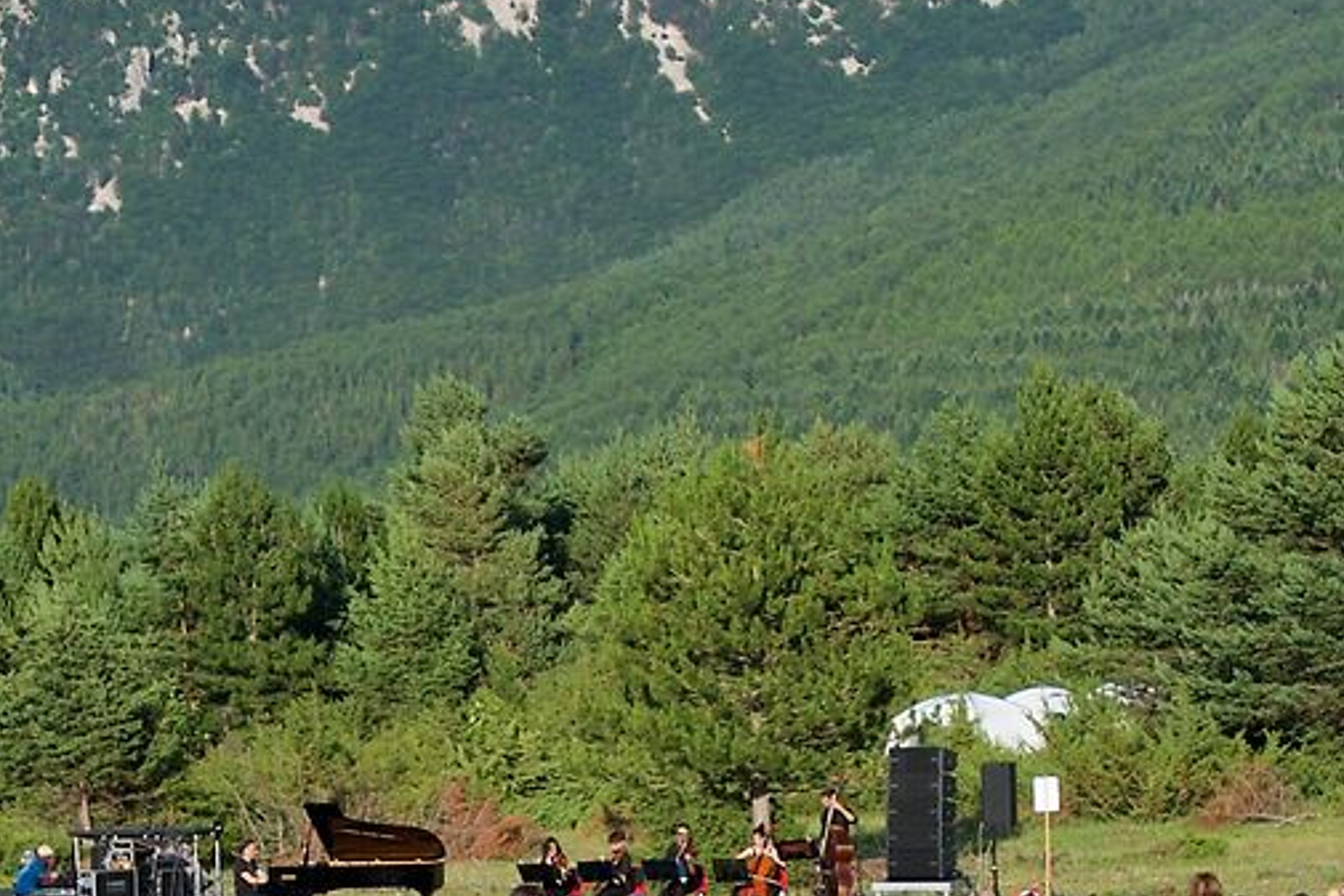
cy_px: 1199
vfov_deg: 8.9
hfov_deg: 13.4
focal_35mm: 152
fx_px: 5676
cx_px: 165
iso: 125
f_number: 5.6
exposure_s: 1/640
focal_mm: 32
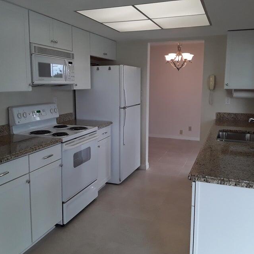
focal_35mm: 32
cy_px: 127
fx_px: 266
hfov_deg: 51.1
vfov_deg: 51.1
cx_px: 125
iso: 50
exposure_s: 1/120
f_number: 1.9
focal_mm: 2.91
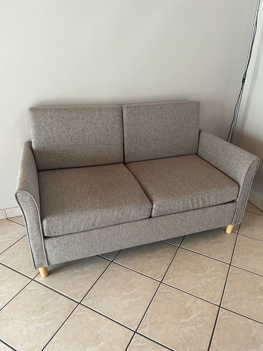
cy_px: 176
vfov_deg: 67.3
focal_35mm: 26
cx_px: 132
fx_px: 263
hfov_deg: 53.1
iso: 125
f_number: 1.6
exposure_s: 1/65
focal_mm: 5.1
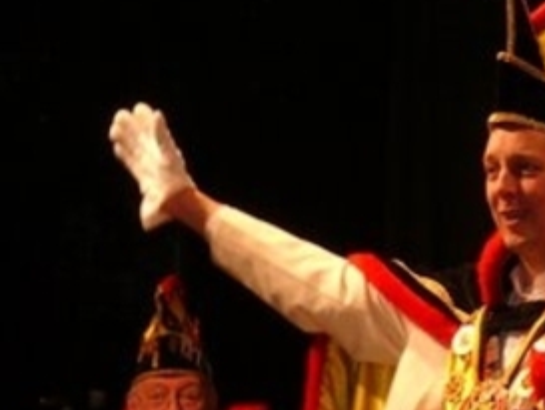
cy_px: 152
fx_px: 5371
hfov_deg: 5.8
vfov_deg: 4.4
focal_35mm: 341
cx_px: 539
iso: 100
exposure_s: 1/30
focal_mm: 32.8
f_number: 3.6
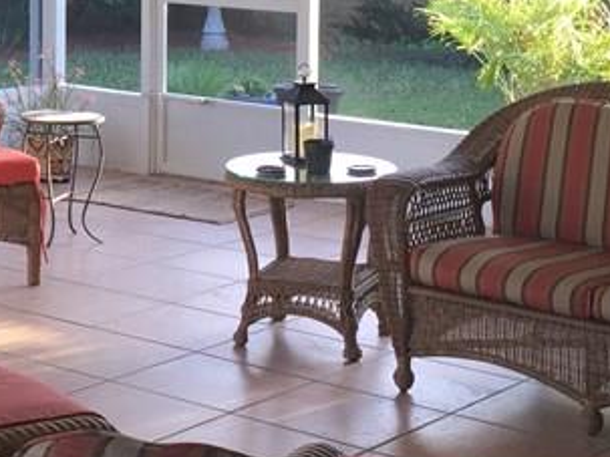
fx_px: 1726
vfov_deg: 14.8
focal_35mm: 98
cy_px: -4
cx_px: -56
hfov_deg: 19.2
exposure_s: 1/60
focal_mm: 4.15
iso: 40
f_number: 2.2
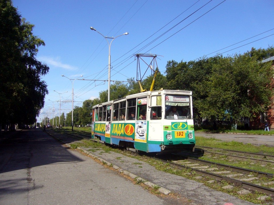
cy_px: 102
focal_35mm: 35
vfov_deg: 40.7
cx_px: 137
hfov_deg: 52.6
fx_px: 277
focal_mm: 5.8
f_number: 5.6
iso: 80
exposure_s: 1/320
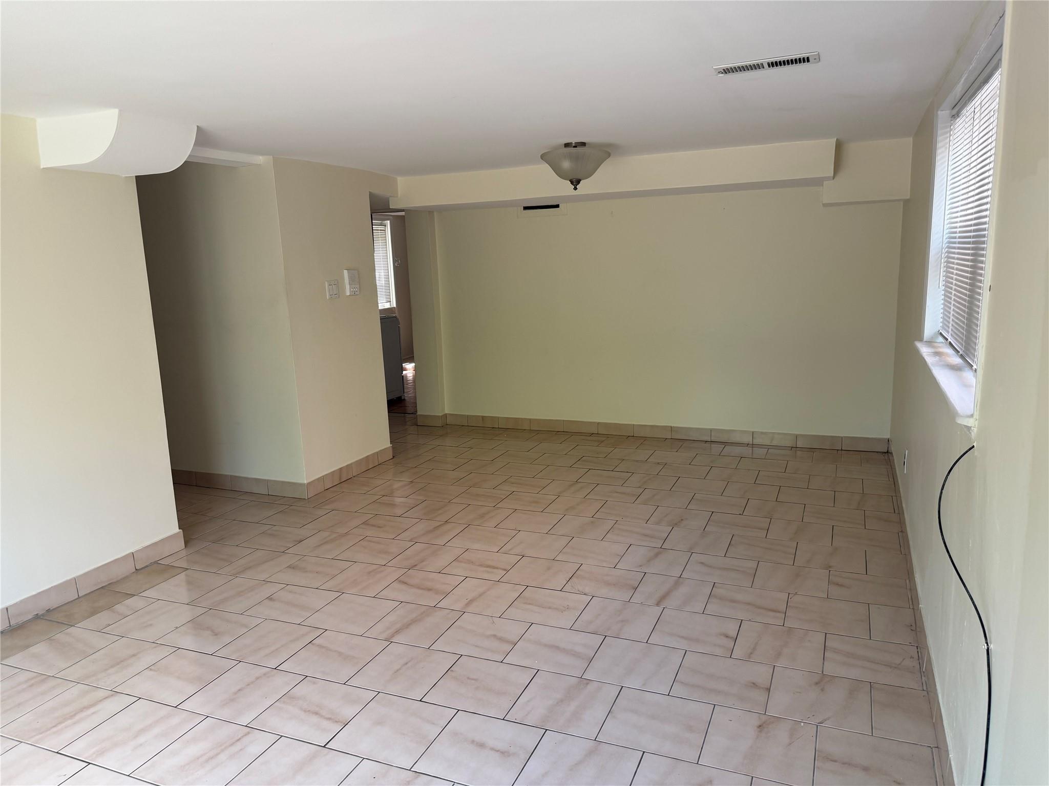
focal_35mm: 24
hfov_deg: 71.6
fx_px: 727
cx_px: 524
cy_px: 393
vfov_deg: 56.8
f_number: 1.78
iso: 125
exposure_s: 1/121
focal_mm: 6.76
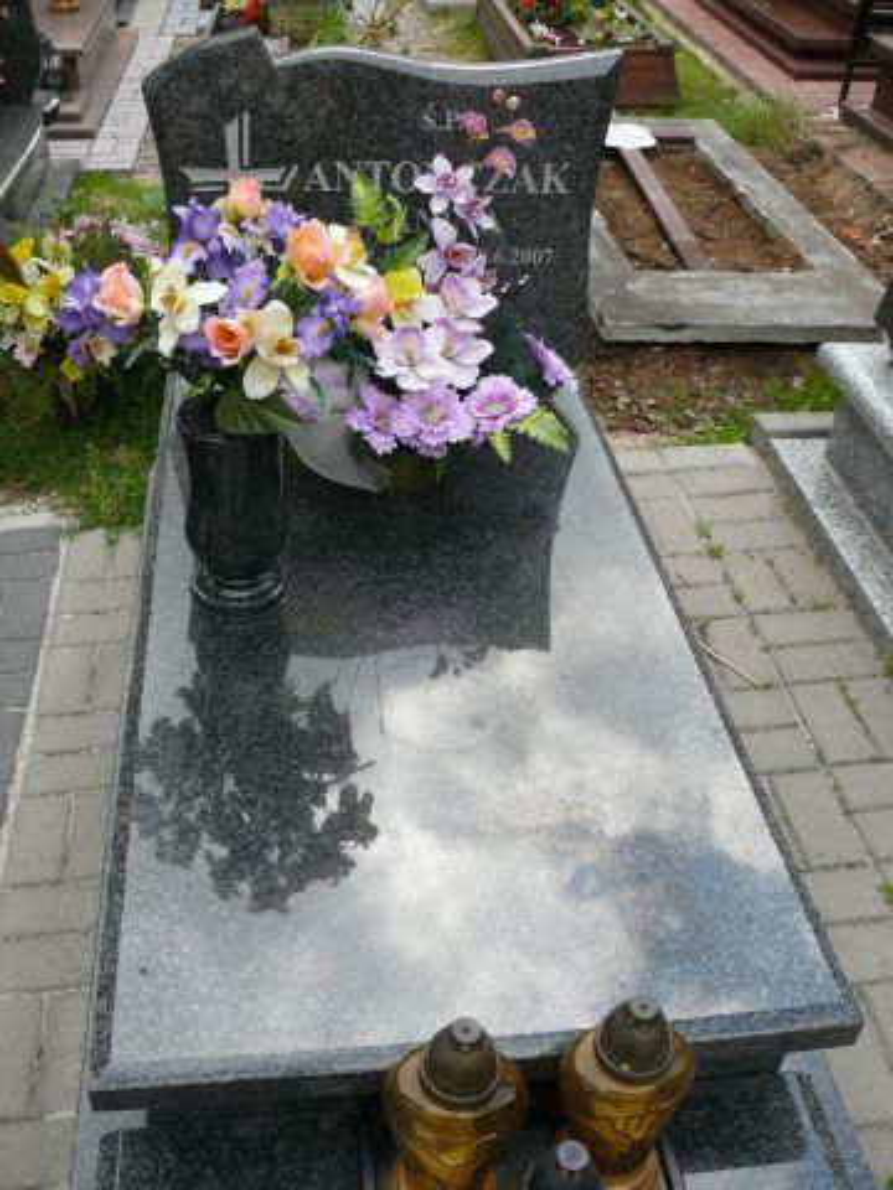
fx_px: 1204
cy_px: 595
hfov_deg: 40.7
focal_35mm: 35
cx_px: 446
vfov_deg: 52.6
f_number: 4
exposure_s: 1/200
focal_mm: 7.4
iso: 100
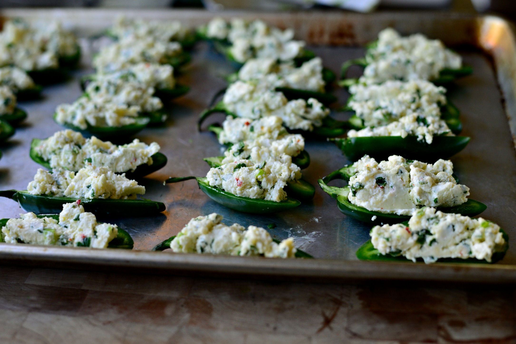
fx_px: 717
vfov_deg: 27.0
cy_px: 172
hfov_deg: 39.6
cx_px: 258
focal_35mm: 50
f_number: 3.5
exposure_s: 1/160
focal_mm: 50
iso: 1000
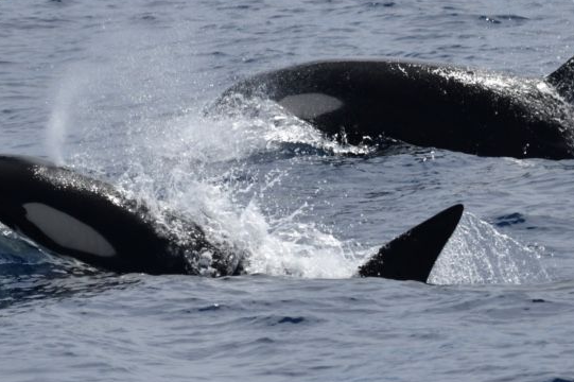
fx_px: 9895
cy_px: 150
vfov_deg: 2.2
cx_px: 300
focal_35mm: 621
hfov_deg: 3.3
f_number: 6
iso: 560
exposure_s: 1/8000
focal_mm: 420
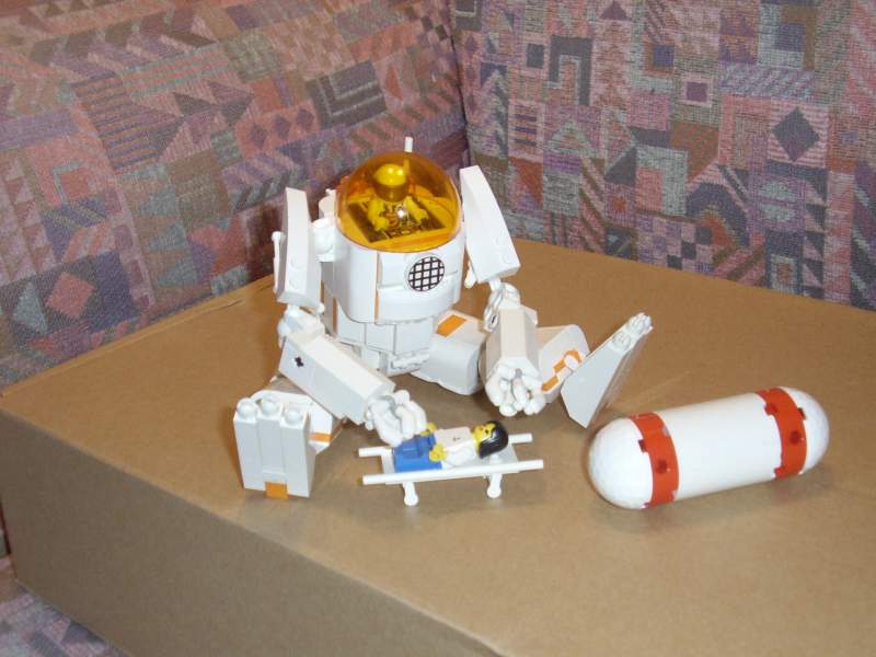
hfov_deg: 50.1
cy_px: 328
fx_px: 936
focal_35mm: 37
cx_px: 438
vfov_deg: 38.7
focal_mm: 7.2
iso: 200
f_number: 3.2
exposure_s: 1/60
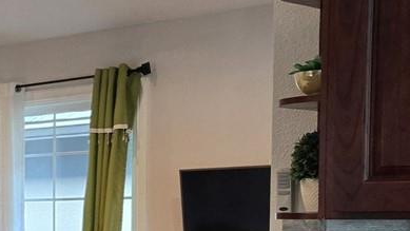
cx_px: -273
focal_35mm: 103
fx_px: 1120
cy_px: 277
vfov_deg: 11.5
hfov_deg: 17.7
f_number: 1.8
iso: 400
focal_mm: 5.4
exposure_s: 1/120
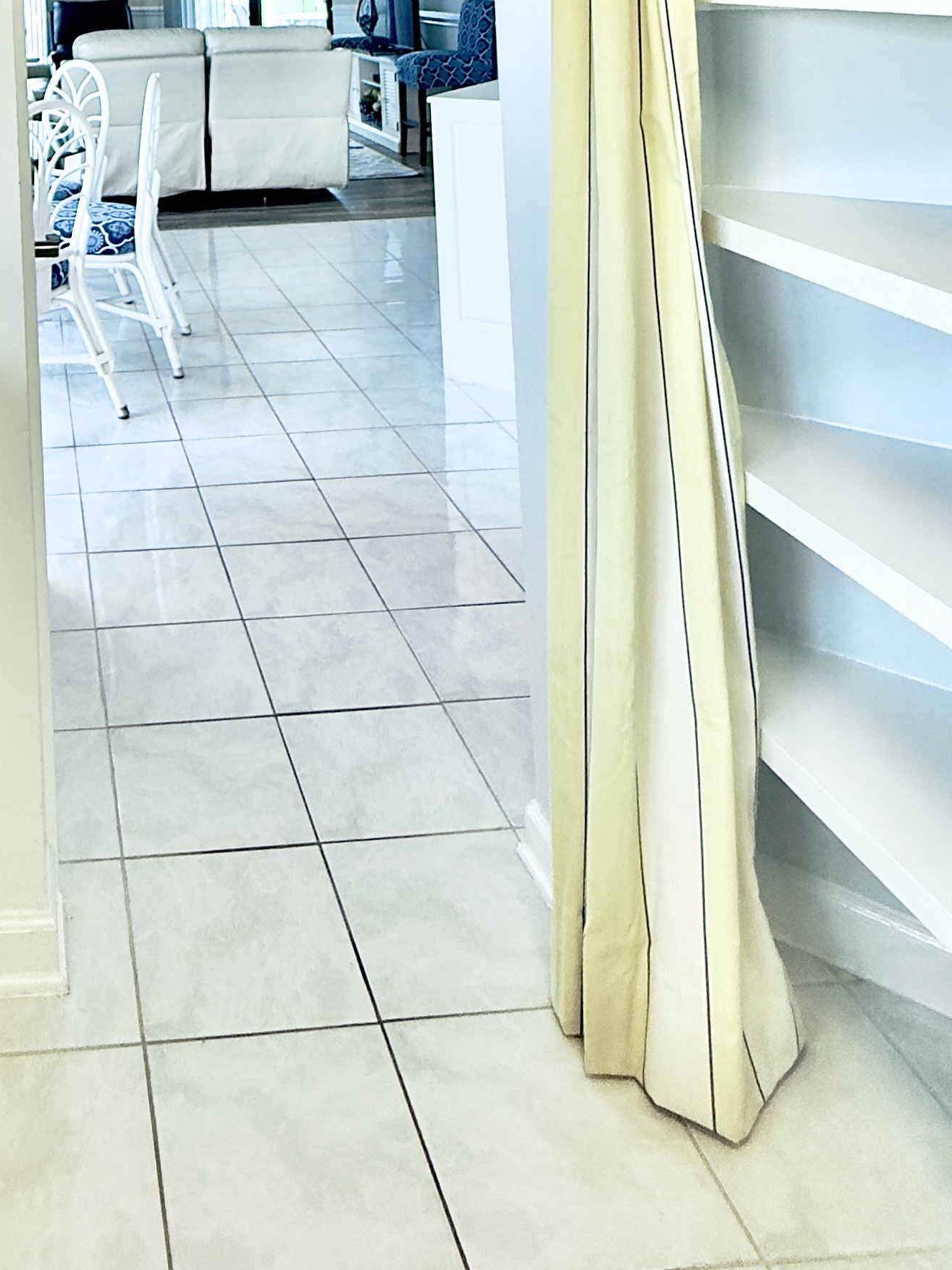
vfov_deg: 45.8
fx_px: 1173
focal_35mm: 32
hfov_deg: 40.3
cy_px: -53
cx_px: 65
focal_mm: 2.22
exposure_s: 1/120
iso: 125
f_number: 2.2
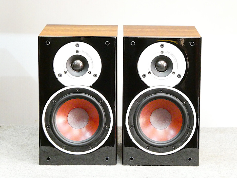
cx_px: 118
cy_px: 89
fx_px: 979
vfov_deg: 10.4
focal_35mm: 143
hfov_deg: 13.8
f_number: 6.3
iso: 1600
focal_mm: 25.6
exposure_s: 1/25
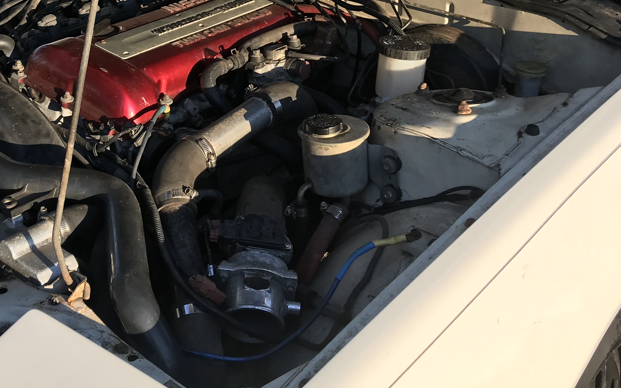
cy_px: 36
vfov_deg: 22.6
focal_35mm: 56
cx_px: 150
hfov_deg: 35.4
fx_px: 948
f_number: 1.8
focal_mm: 3.99
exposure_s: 1/669
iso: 20
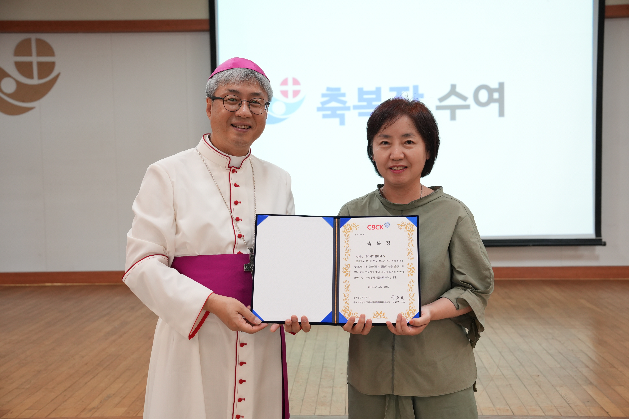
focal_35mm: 47
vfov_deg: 28.6
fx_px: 821
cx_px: 314
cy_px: 210
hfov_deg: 41.9
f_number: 4.5
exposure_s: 1/125
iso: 1250
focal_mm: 47
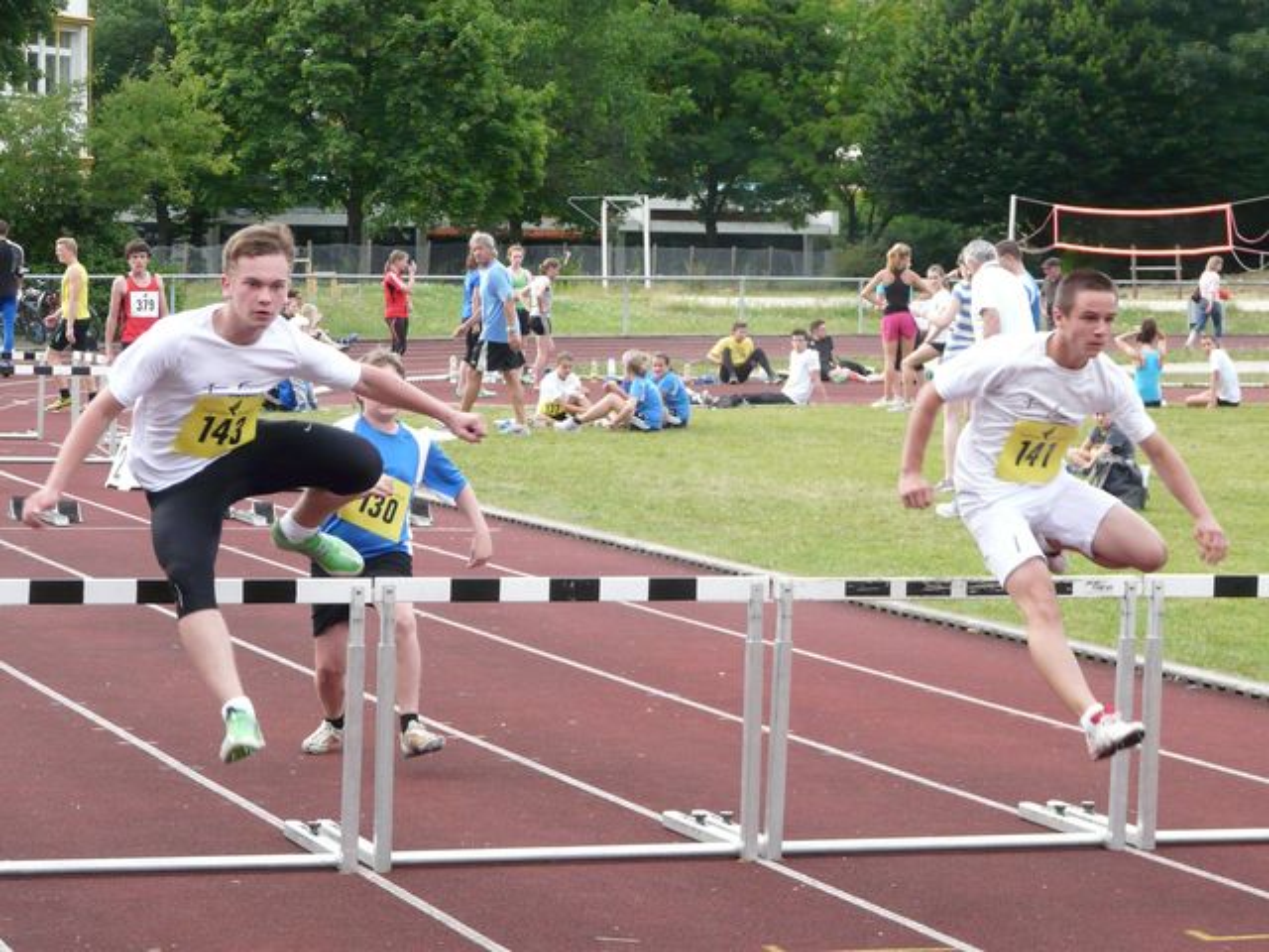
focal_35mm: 109
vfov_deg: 13.6
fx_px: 3996
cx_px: 634
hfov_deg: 18.0
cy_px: 476
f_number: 3.6
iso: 400
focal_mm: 18
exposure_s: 1/500
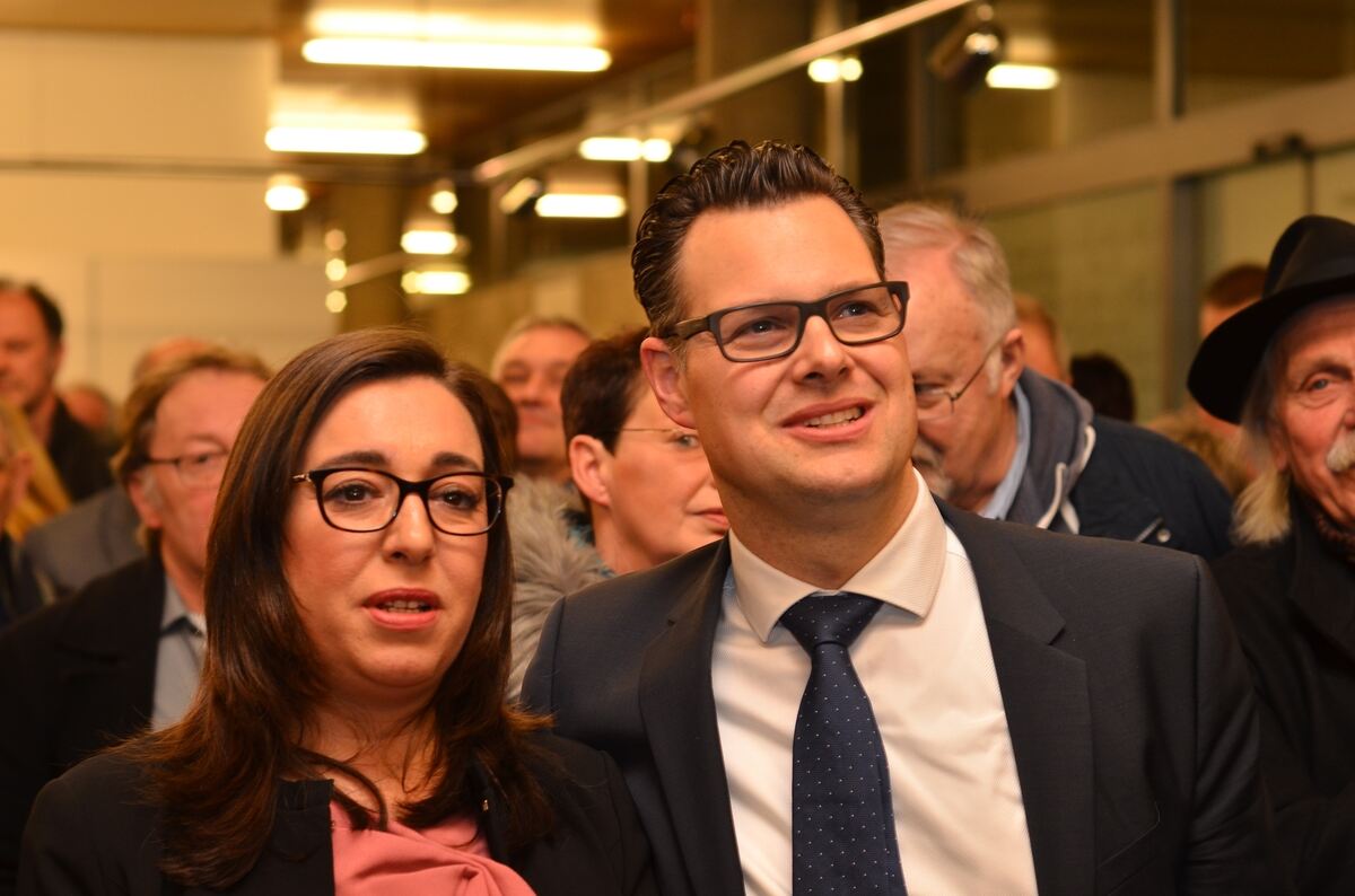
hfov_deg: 27.1
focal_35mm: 75
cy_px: 448
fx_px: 2816
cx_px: 678
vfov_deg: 18.1
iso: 400
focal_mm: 50
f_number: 3.5
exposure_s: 1/60
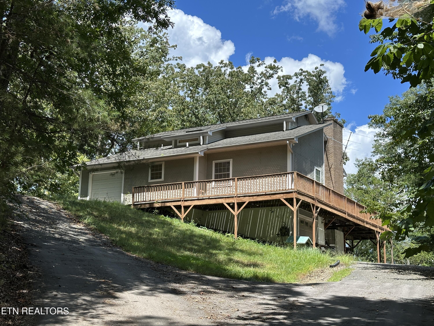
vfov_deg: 30.3
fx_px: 602
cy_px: 163
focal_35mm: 48
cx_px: 217
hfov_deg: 39.7
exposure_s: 1/1848
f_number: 1.78
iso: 64
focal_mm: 6.86
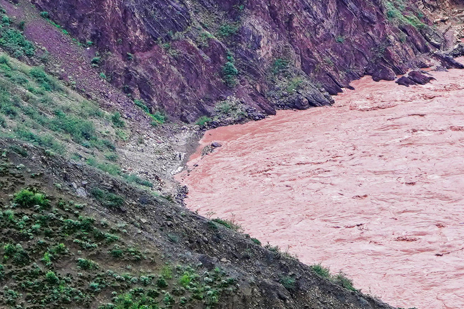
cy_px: -50
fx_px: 6626
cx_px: 596
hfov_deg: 4.0
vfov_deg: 2.7
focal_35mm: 514
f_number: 4
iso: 500
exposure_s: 1/1000
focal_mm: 103
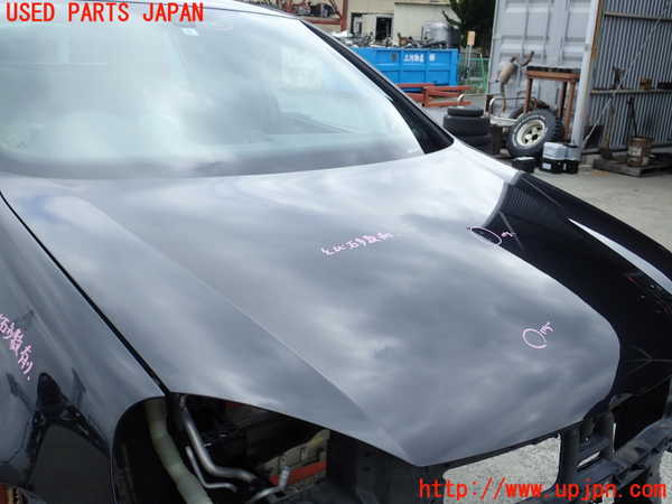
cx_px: 336
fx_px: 679
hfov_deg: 52.6
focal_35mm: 35
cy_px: 252
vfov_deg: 40.7
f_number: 3.5
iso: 100
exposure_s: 1/250
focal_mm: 6.42
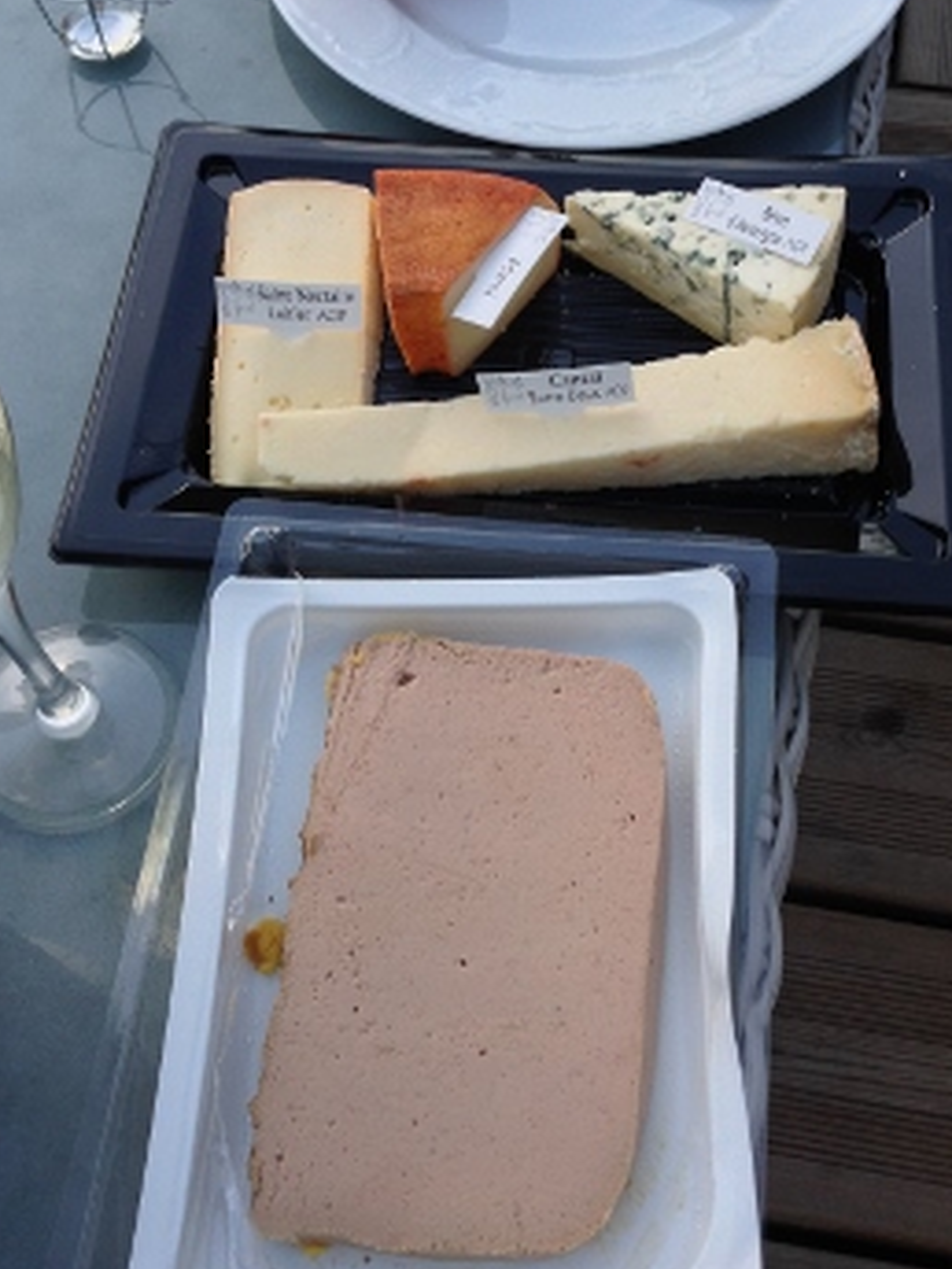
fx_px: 1687
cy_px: 472
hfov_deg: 31.5
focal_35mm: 46
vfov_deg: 40.9
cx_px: 546
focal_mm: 4.12
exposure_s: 1/181
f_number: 2.4
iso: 50
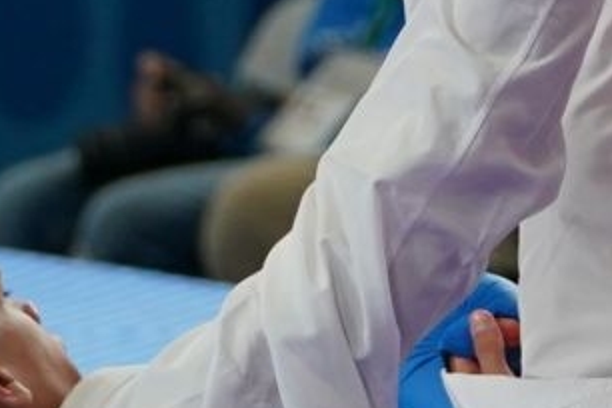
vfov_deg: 1.5
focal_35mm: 901
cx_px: 886
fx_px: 15316
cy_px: -412
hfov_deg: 2.3
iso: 1000
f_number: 2.8
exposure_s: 1/1000
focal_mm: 102
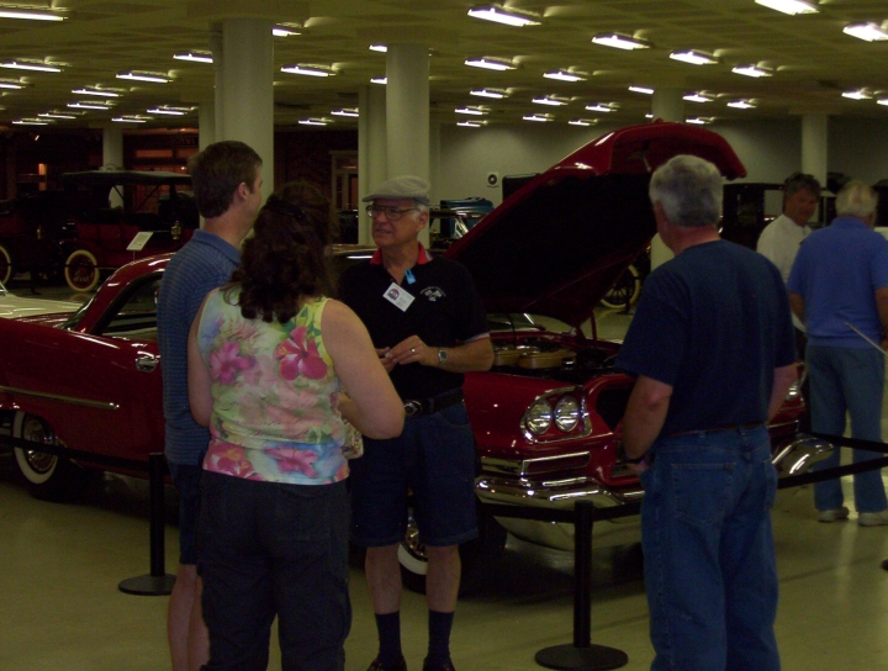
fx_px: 1646
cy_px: 336
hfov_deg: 30.2
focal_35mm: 64
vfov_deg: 23.0
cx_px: 444
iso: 140
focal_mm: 9.98
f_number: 3.54
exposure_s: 1/46.6
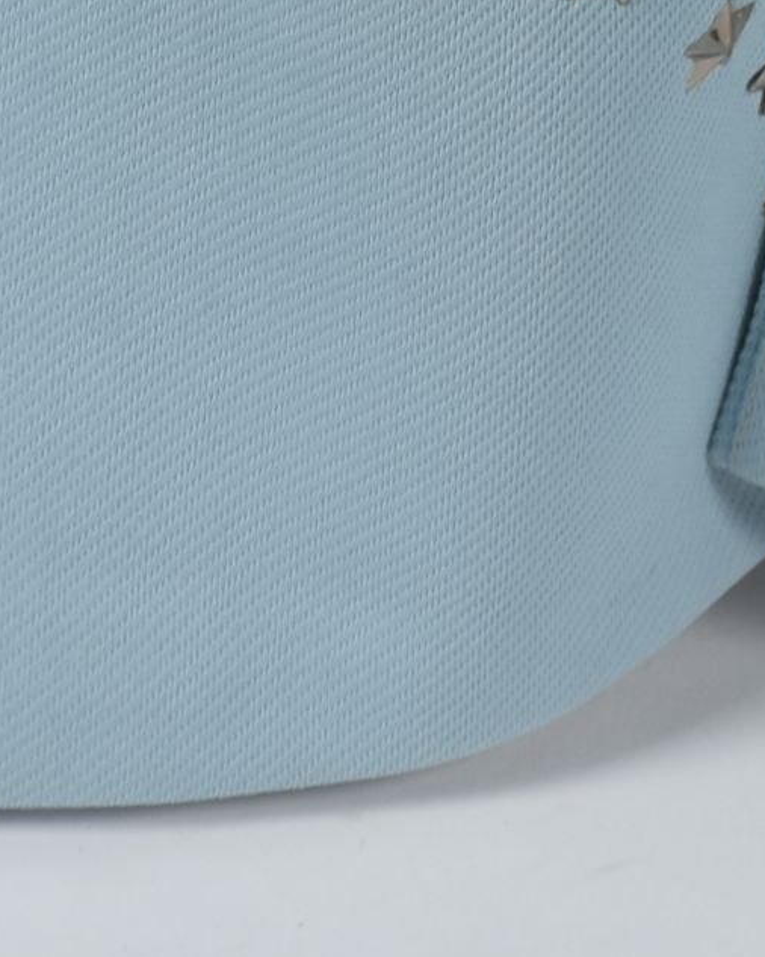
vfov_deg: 3.4
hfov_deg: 2.7
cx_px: 962
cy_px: -535
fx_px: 16033
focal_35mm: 566
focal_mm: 85
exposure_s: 1/125
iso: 200
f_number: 13
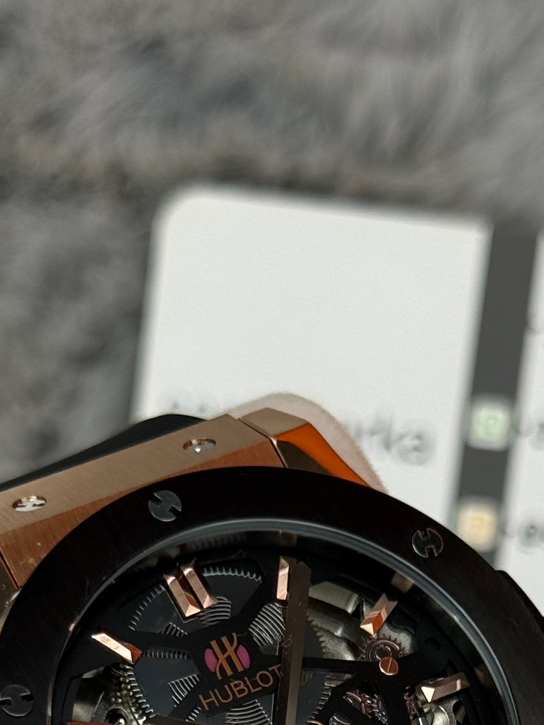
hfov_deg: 11.8
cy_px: 898
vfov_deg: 15.0
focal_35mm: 126
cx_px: 325
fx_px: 2640
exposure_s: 1/786
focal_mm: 6.76
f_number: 1.78
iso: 64
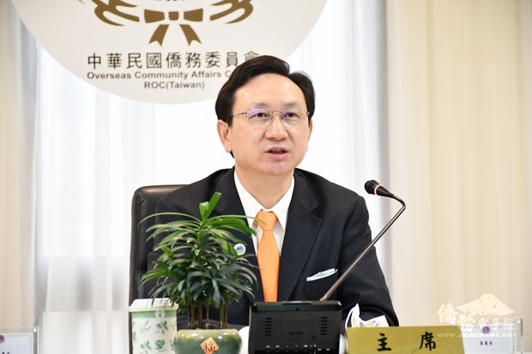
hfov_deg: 14.5
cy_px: 177
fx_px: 2098
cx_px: 266
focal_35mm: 142
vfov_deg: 9.7
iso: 6400
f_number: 5.3
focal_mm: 95
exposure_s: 1/160
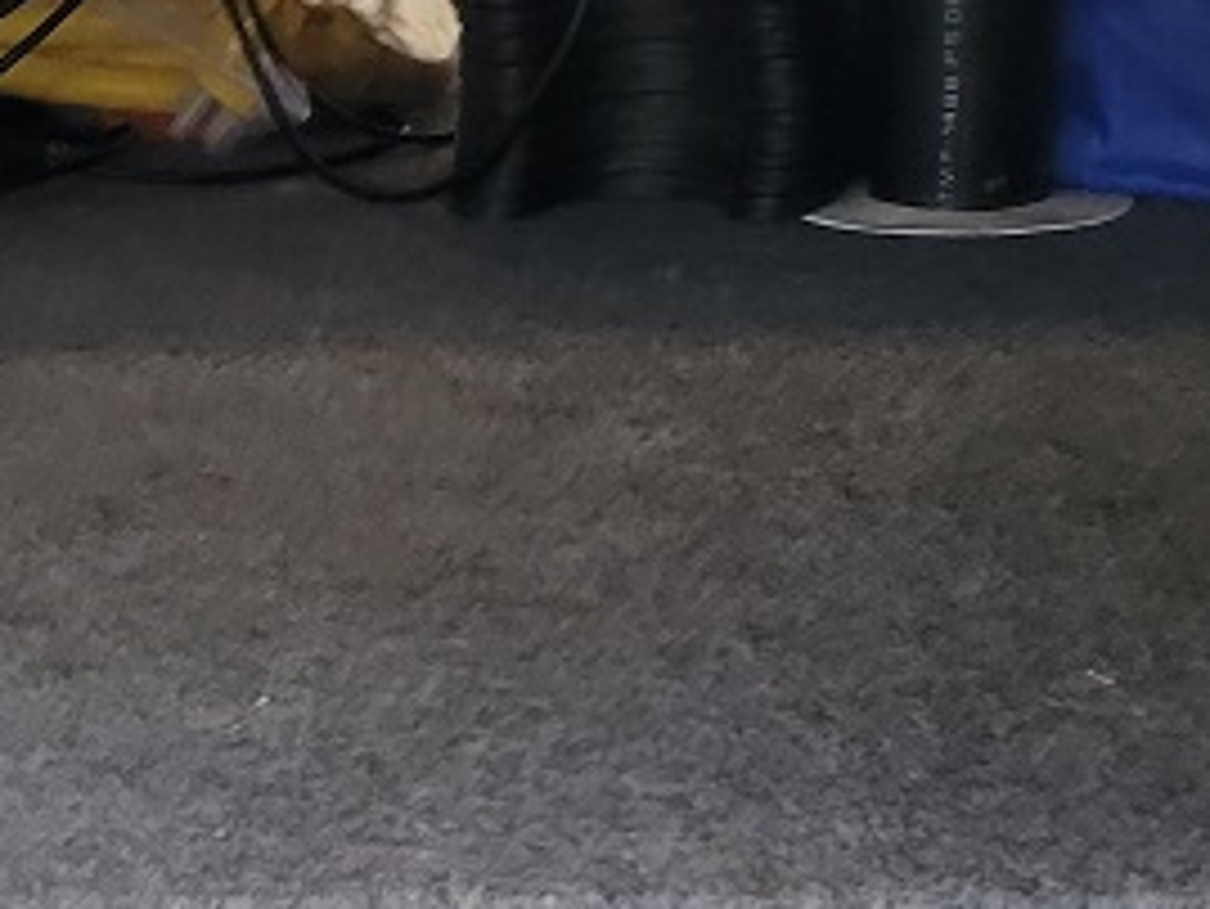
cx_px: 103
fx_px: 4092
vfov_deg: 12.7
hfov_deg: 16.6
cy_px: 562
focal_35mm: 117
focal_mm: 5.4
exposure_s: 1/40
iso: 250
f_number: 1.8
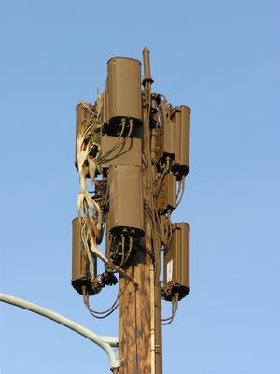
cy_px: 187
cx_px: 140
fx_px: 2071
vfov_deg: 10.3
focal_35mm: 192
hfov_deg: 7.7
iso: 50
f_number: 5.8
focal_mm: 49
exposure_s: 1/124
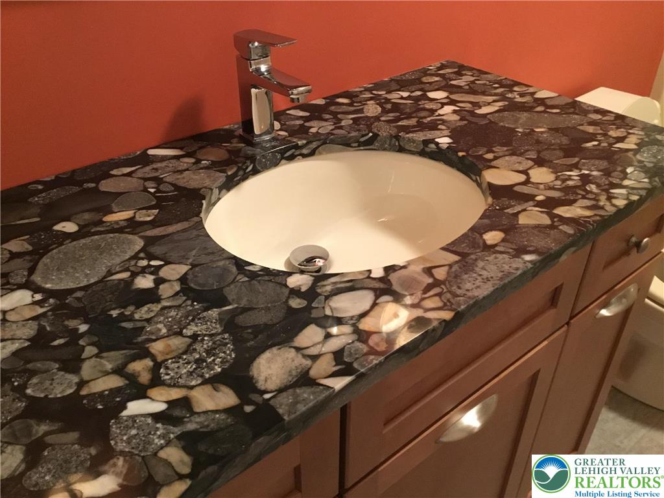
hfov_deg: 58.4
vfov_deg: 45.4
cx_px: 332
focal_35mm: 31
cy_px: 249
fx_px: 595
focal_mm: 3.3
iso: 250
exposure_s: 1/15
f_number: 2.4
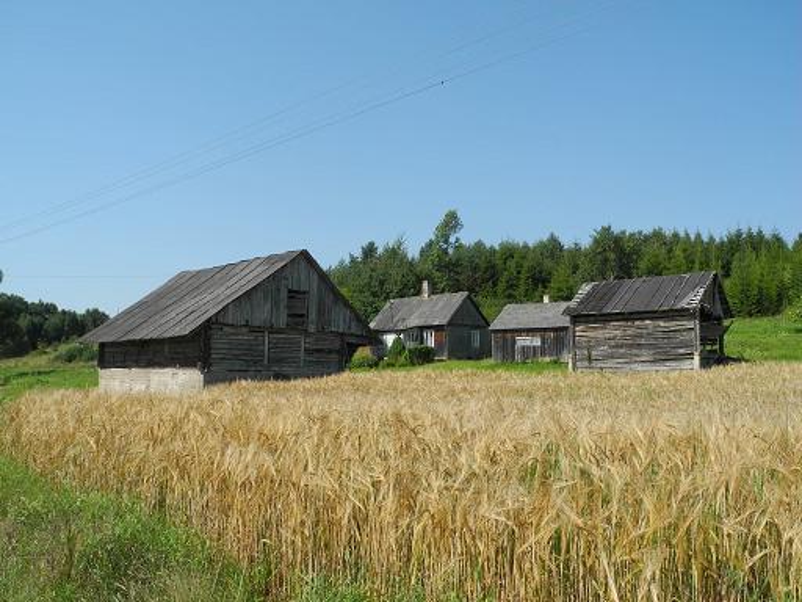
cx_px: 401
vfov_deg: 44.2
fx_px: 741
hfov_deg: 56.8
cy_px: 301
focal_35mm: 32
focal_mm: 6.8
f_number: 4
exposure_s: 1/800
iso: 100
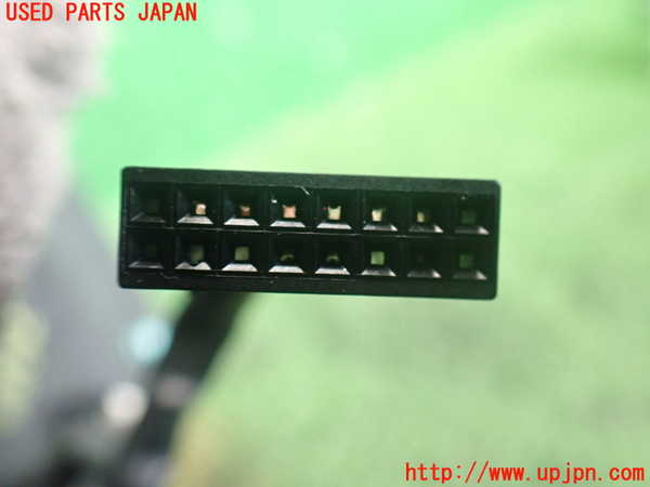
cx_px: 325
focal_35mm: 30
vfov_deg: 46.8
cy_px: 244
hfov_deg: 60.0
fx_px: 563
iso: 800
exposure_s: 1/60
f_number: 2.3
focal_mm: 5.4
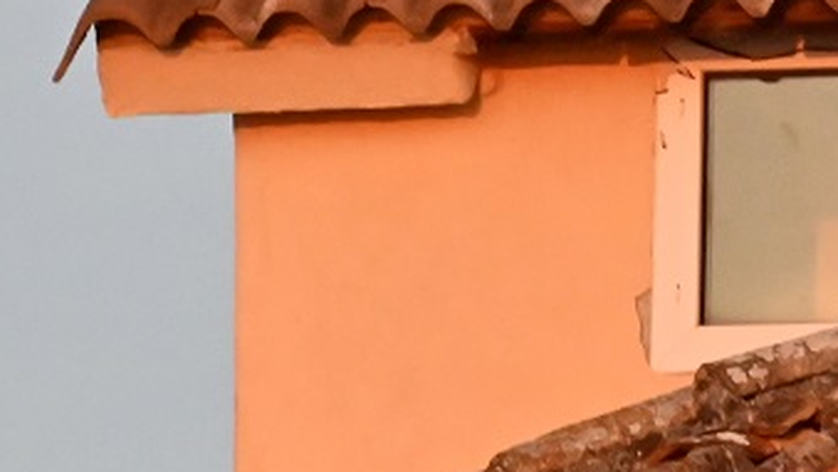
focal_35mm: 1390
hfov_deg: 1.6
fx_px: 30899
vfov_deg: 0.9
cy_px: 342
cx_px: 1278
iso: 6400
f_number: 29
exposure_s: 1/320
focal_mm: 300
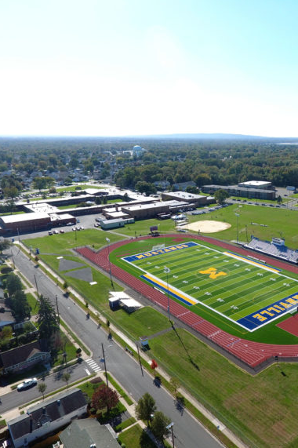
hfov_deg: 43.3
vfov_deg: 65.5
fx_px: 348
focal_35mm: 28
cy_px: 224
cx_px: 254
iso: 100
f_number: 2.8
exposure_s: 1/532
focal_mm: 3.61
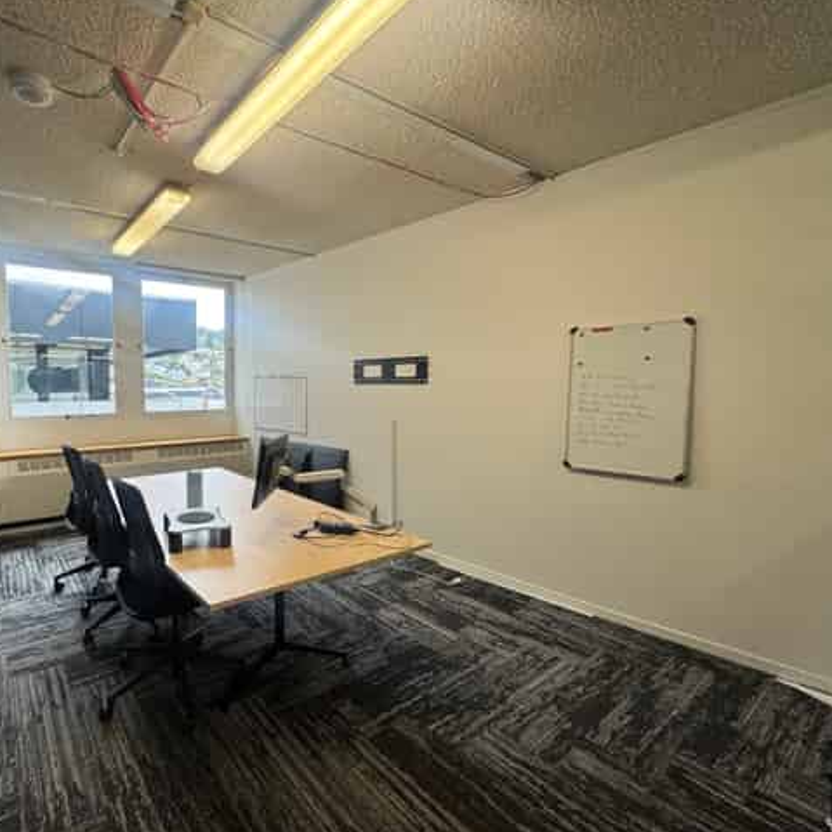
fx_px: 462
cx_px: 281
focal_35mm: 17
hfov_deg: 81.3
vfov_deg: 84.0
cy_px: 418
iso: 80
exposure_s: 1/100
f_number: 2.2
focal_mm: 2.22
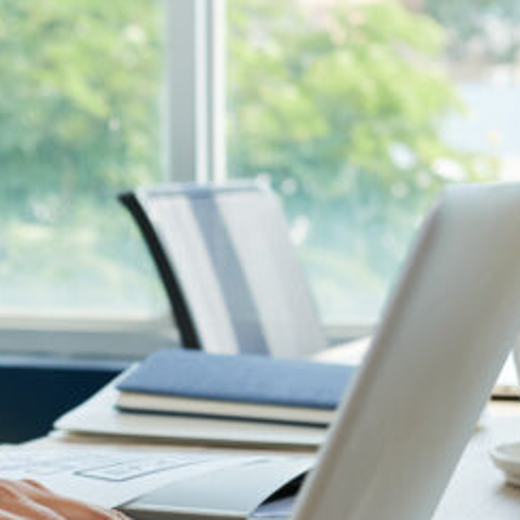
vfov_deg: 14.0
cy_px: 261
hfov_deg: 13.6
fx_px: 2124
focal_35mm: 125
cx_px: -100
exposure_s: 1/250
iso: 100
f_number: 4
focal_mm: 35
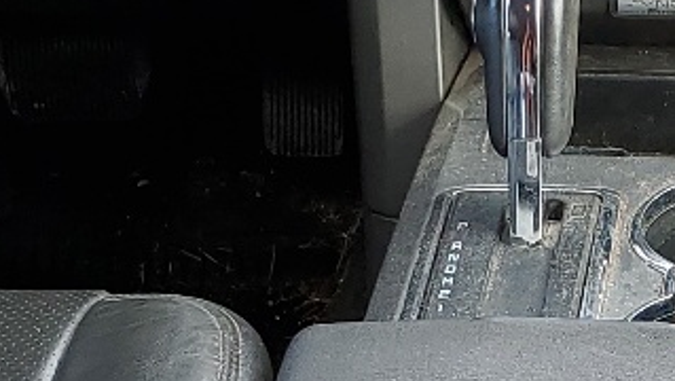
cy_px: 375
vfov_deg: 8.5
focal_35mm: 142
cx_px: 599
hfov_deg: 15.0
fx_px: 2543
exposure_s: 1/213
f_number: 1.5
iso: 50
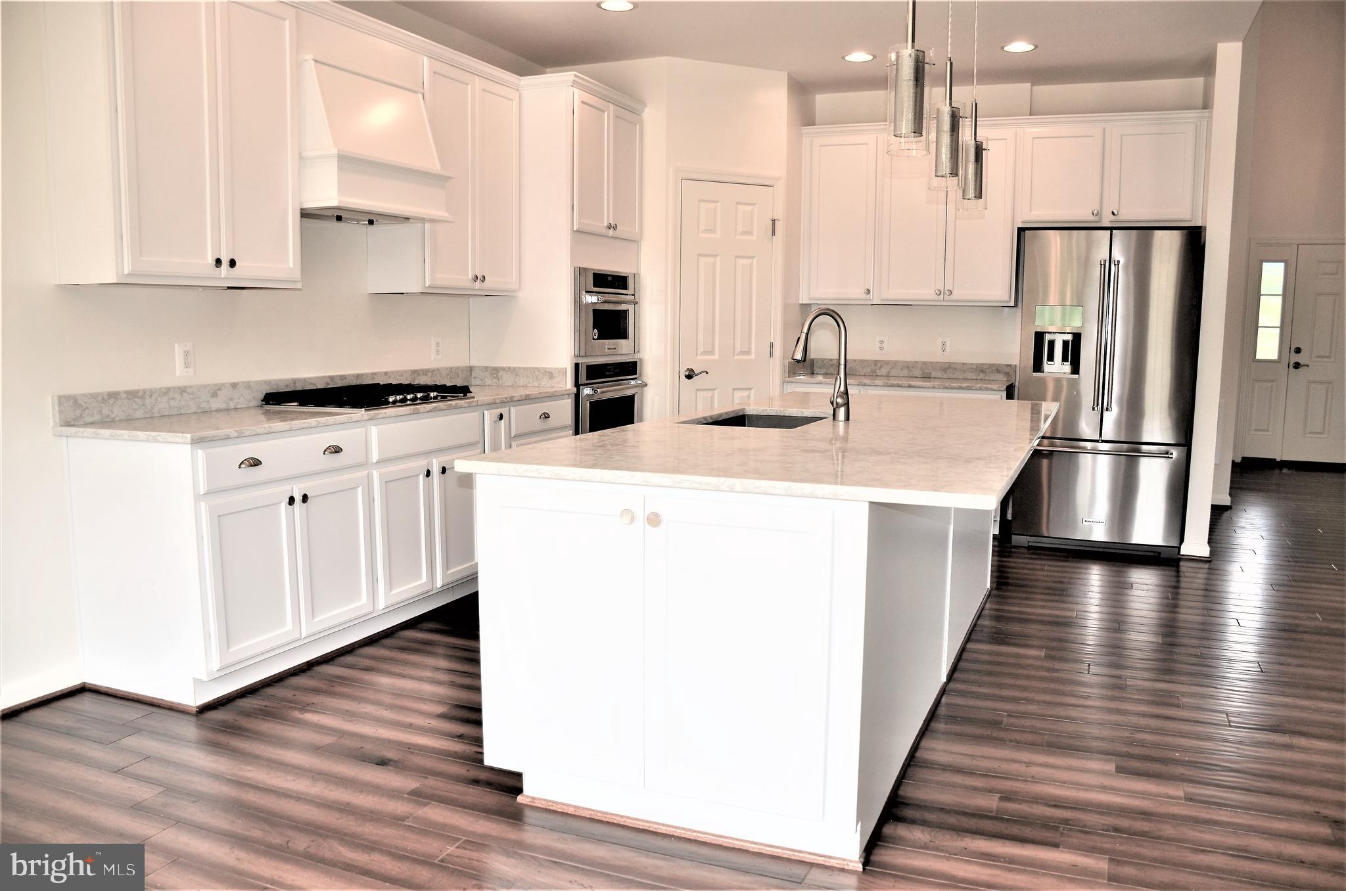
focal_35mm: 27
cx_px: 673
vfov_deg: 47.7
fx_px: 1007
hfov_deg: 67.5
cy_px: 446
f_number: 3.5
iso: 200
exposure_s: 1/160
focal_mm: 18
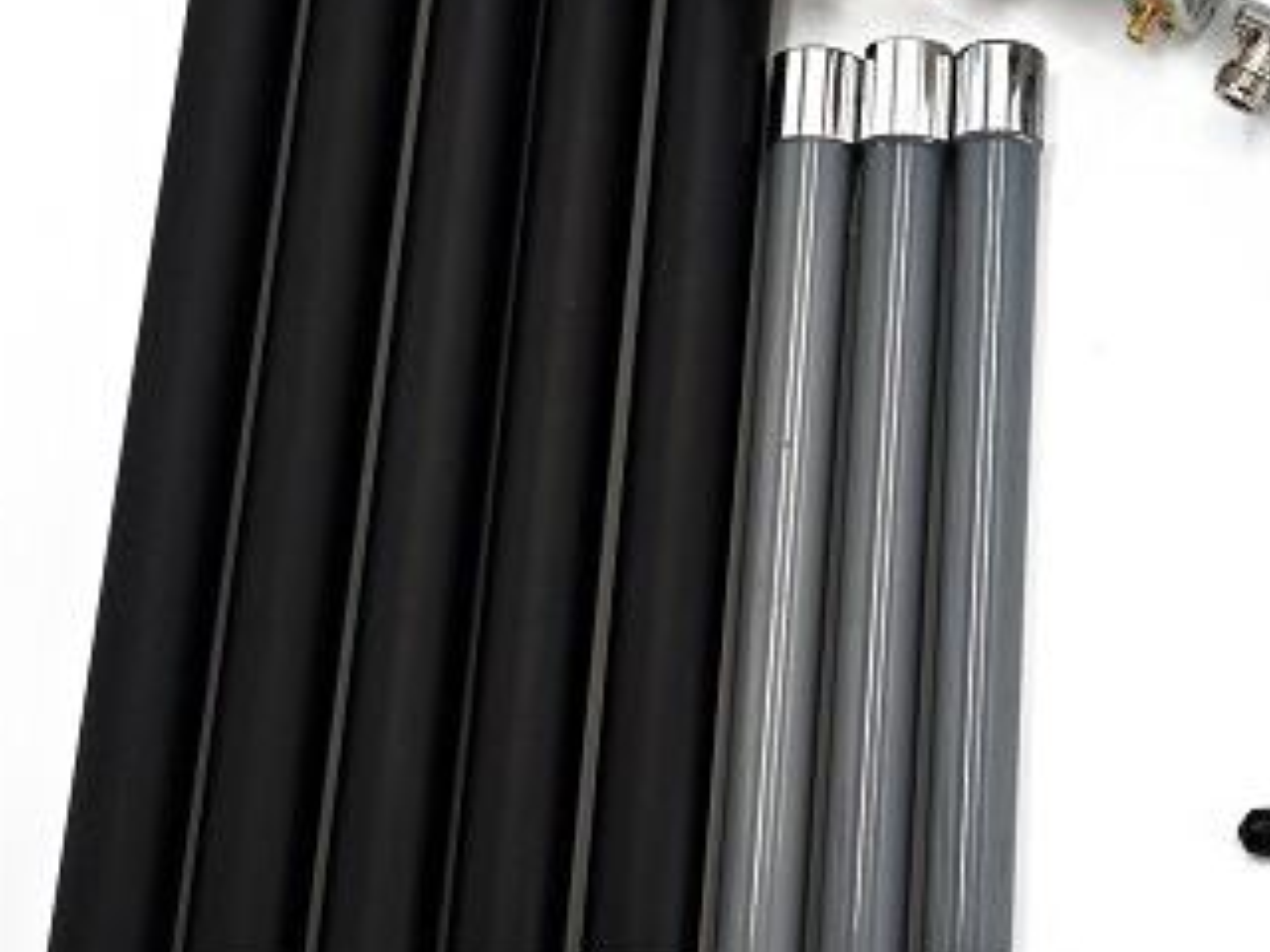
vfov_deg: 19.3
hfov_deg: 23.5
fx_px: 2752
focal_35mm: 75
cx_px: 1576
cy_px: 107
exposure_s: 1/152
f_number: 1.6
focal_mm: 5.84
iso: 50
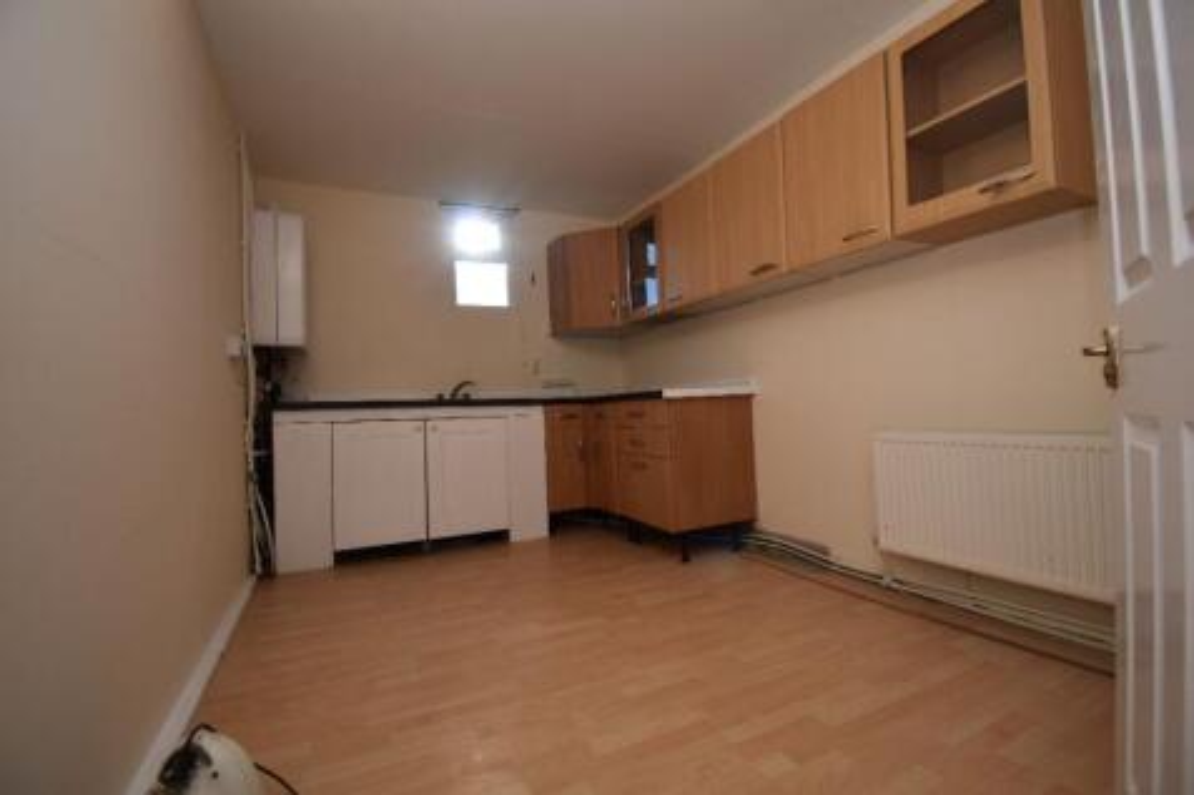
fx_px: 497
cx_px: 597
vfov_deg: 77.3
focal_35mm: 15
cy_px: 398
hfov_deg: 100.4
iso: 100
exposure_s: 1/200
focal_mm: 10
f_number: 5
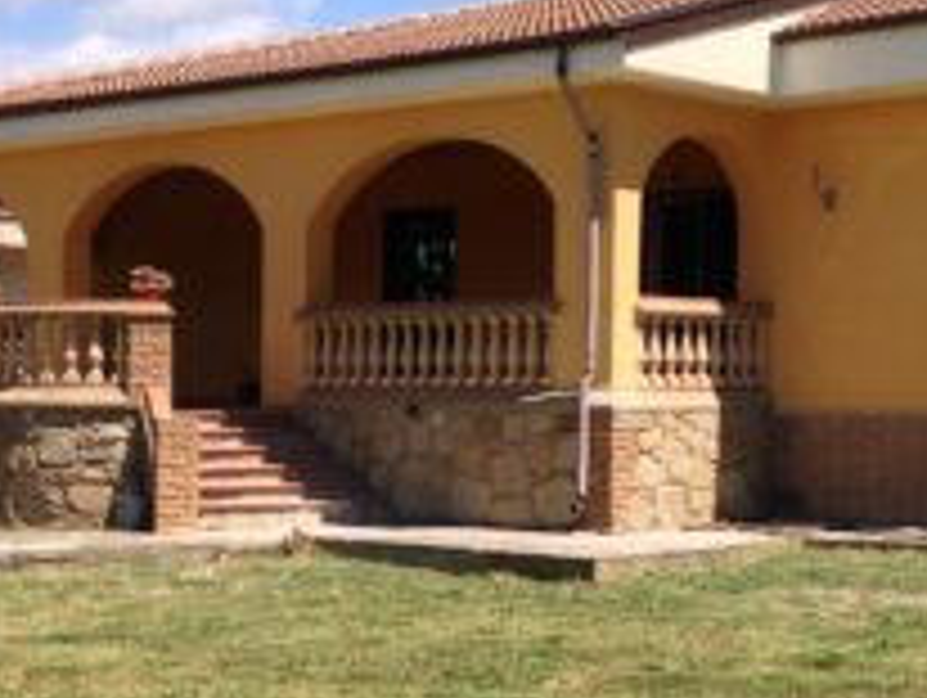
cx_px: 603
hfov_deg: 23.7
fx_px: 2198
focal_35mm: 82
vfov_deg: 18.0
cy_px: 448
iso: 50
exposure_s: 1/1642
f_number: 2.4
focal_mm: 4.13
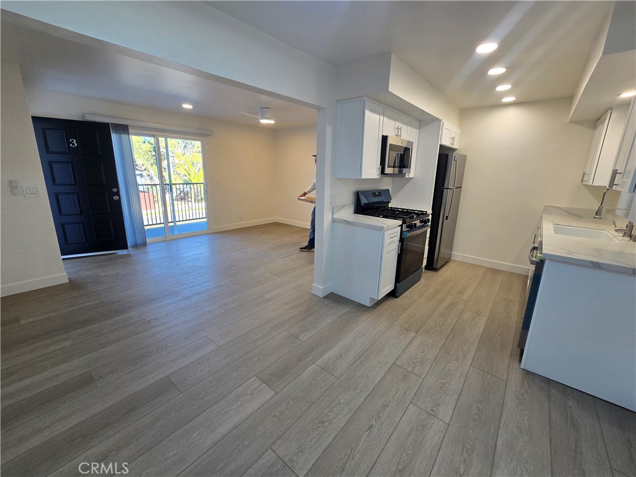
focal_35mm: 13
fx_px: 239
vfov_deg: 89.9
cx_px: 318
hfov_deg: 106.2
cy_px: 238
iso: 50
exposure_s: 1/79.5
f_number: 2.2
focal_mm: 2.2
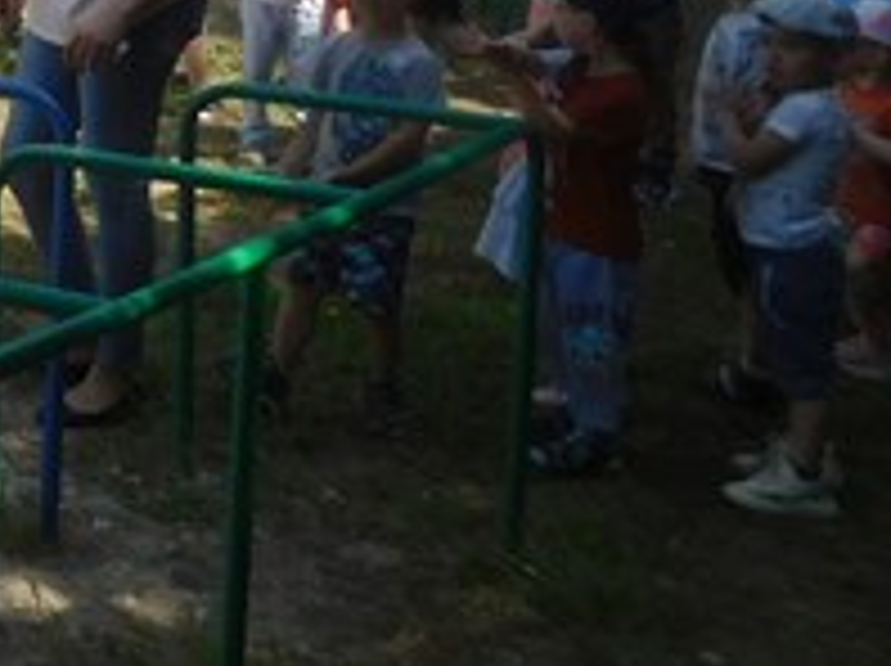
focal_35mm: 93
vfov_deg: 14.5
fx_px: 2391
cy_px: -410
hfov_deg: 16.6
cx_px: -837
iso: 125
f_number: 3
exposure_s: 1/800
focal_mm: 4
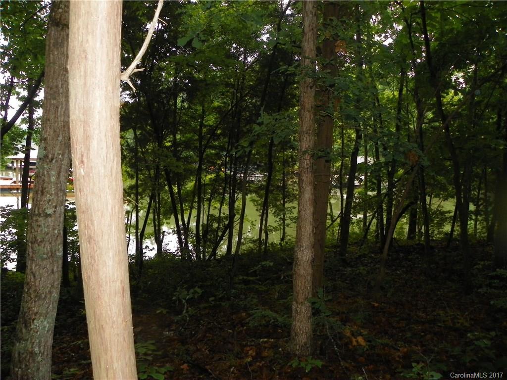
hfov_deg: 67.3
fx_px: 381
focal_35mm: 26
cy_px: 190
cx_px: 254
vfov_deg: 53.1
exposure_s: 1/125
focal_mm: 4.6
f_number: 2.8
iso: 200
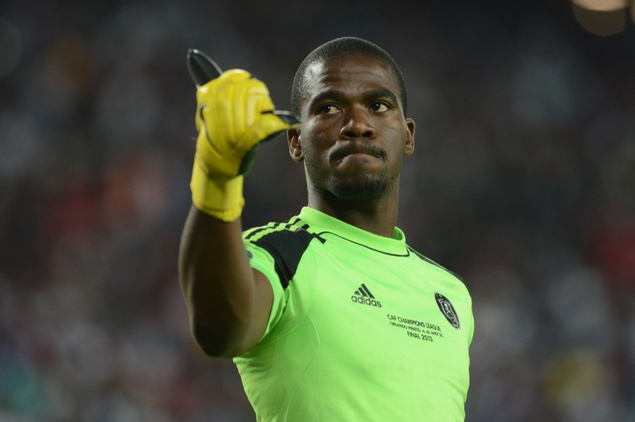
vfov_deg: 3.4
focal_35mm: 400
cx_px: 318
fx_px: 7050
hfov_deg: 5.2
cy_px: 211
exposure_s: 1/1000
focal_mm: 400
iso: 3200
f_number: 4
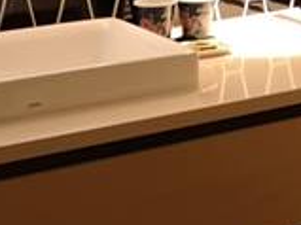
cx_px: 415
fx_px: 1182
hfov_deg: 13.8
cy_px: -212
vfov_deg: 10.1
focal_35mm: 136
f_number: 1.8
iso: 250
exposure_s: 1/30
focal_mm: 3.95
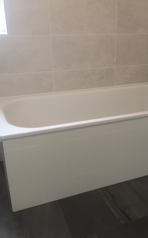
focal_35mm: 42
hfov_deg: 29.8
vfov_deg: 47.2
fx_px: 271
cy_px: 122
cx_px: 120
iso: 50
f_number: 2.2
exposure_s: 1/33
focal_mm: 4.15
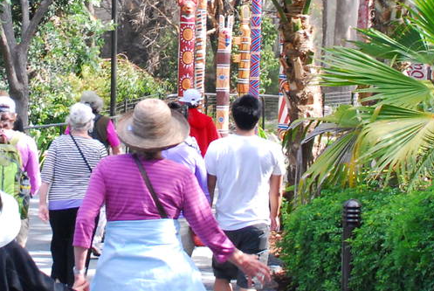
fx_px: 1456
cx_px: 139
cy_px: 3
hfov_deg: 16.9
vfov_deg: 11.3
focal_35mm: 121
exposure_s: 1/250
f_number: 8
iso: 800
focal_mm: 25
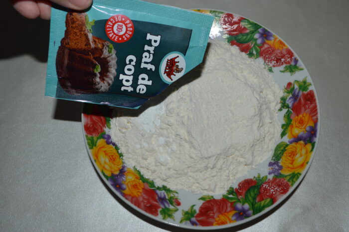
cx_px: 174
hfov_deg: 53.2
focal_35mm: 36
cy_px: 116
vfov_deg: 36.8
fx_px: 349
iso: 100
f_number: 8
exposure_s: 1/60
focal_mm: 24
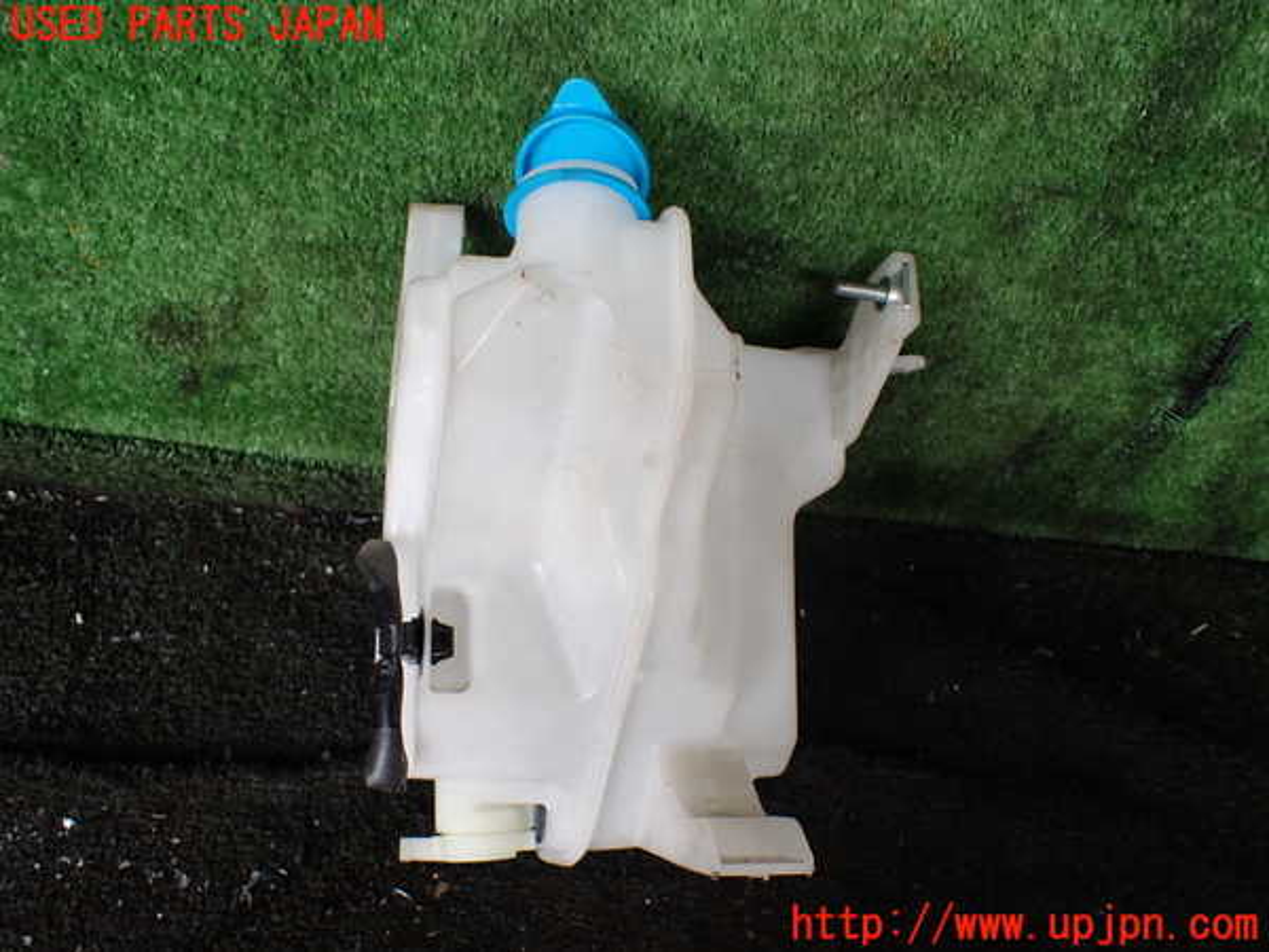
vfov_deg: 46.8
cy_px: 476
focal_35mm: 30
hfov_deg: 60.0
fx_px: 1100
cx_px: 634
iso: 160
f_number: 2.3
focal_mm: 5.4
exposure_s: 1/125
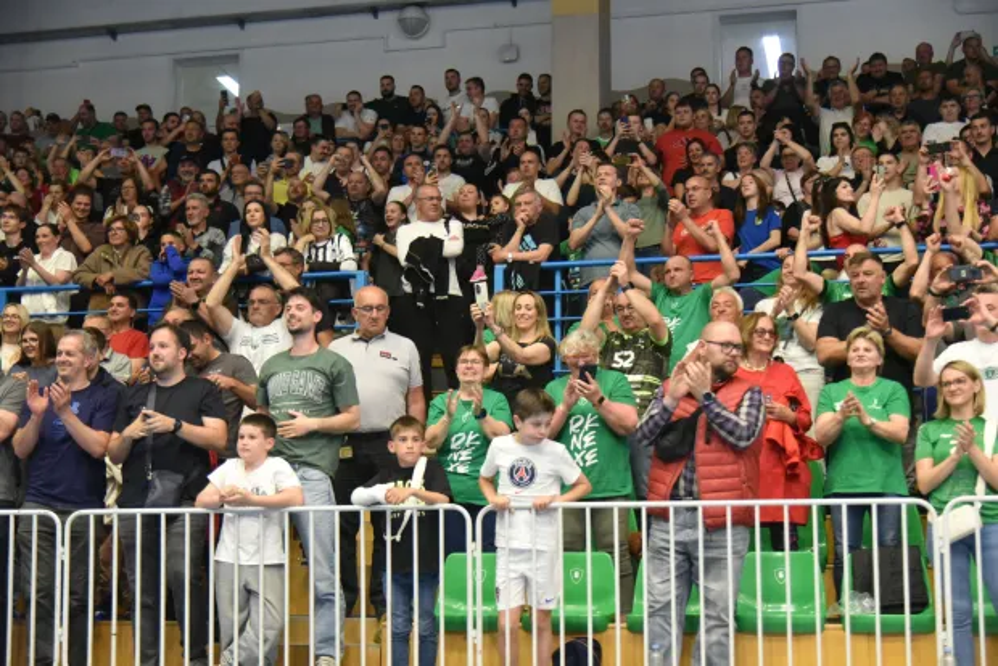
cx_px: 499
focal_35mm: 52
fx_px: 1442
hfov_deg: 38.2
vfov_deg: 26.0
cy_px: 333
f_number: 4
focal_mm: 52
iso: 5000
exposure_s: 1/250
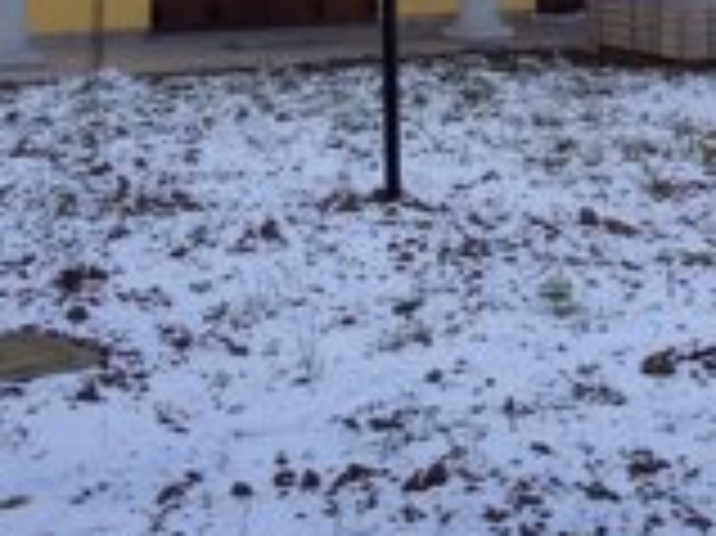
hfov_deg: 18.7
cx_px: 482
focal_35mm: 105
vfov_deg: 13.5
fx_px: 2170
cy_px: -185
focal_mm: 4.28
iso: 50
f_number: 2.4
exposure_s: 1/546
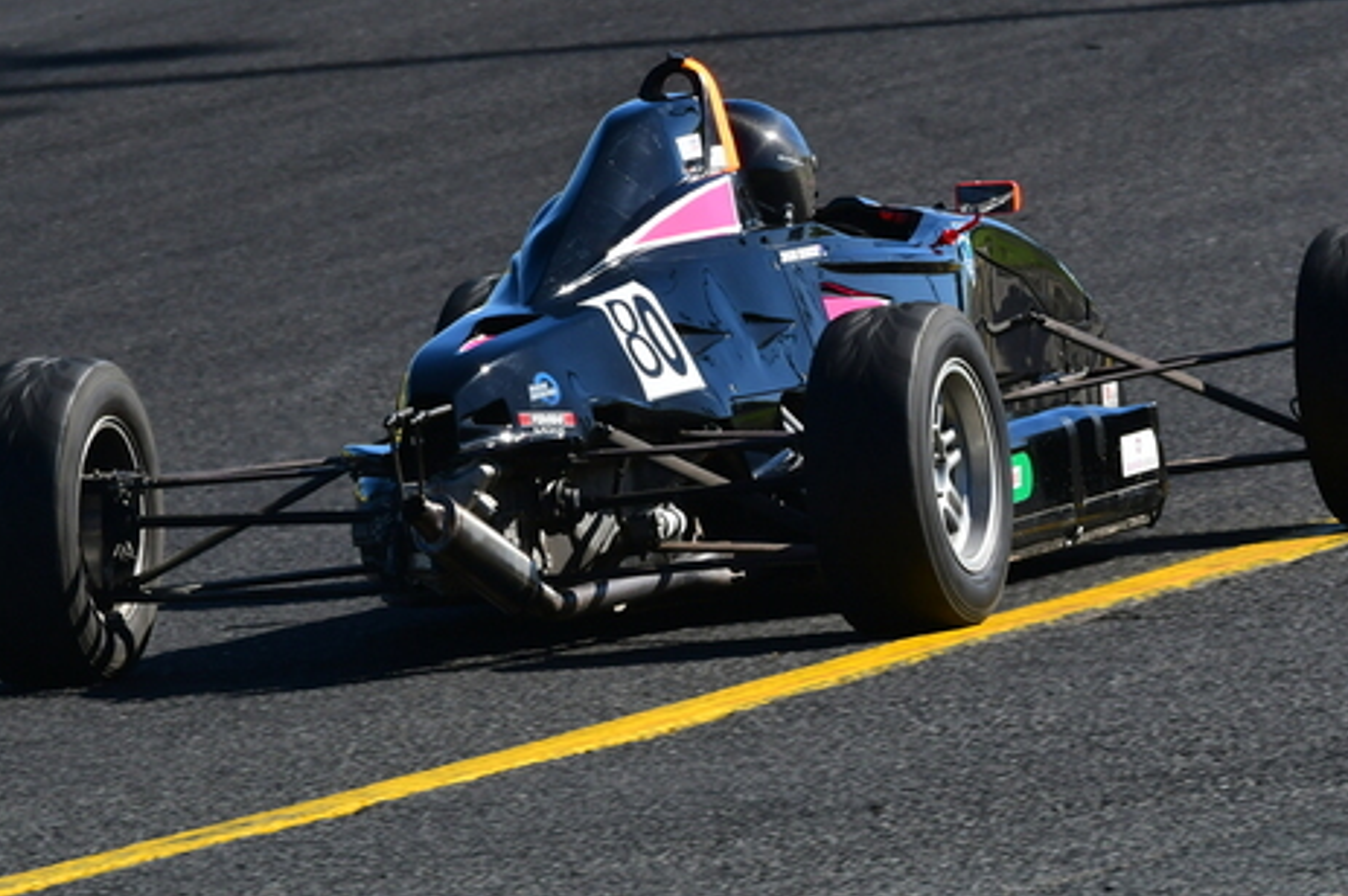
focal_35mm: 752
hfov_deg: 2.7
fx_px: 28137
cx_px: 1048
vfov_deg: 1.8
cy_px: 205
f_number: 11
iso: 500
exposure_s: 1/640
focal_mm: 290
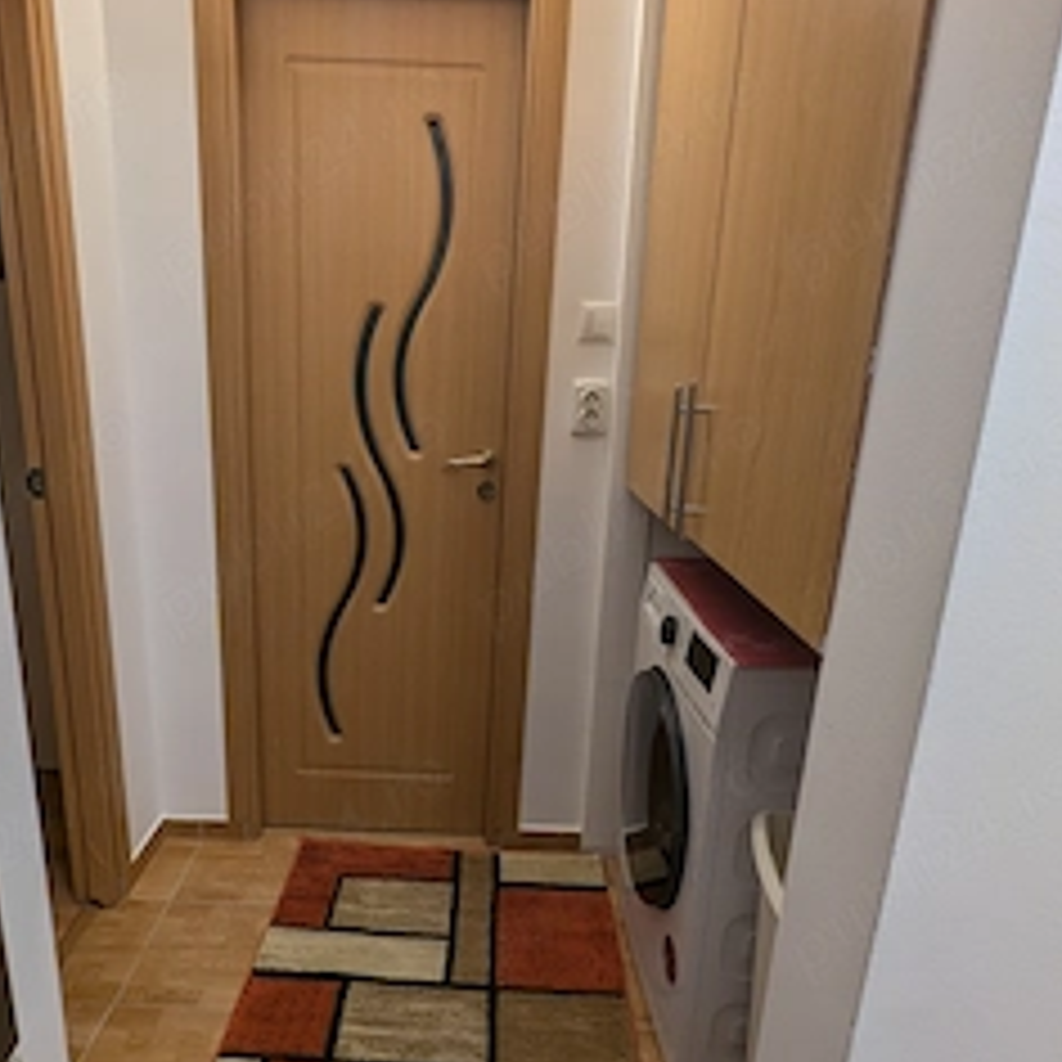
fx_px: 833
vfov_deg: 64.8
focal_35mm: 24
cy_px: 594
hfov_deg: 64.8
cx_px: 459
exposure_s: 1/25
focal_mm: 2.35
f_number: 2.2
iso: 40
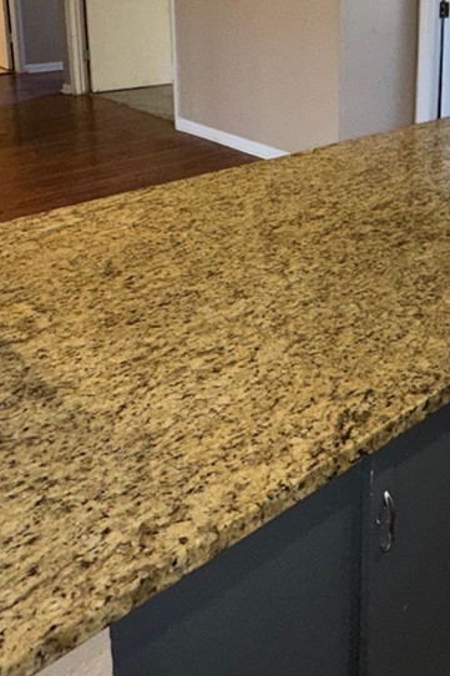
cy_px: 130
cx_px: 400
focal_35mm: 43
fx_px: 807
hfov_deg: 29.9
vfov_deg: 43.2
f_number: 2.2
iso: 100
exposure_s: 1/60
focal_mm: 2.22
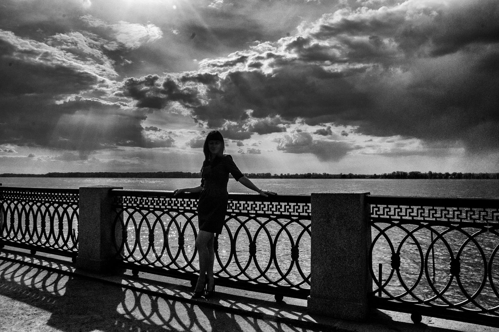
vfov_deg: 47.9
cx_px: 250
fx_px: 374
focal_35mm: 27
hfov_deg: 67.4
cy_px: 166
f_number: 22
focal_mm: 18
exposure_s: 1/2500
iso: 320
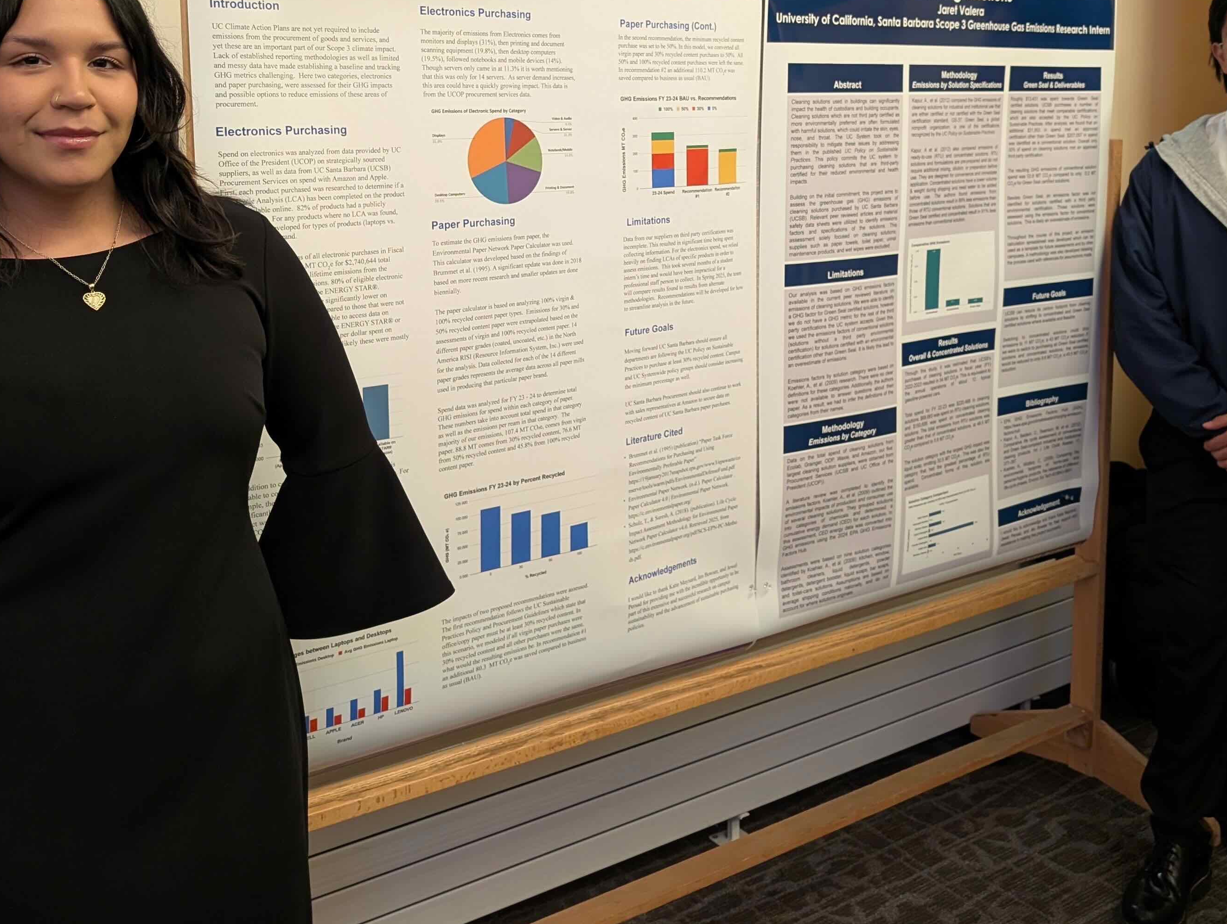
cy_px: 275
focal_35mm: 37
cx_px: 629
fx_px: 1314
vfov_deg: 38.1
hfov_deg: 50.1
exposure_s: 1/40
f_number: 1.68
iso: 302
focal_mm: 6.9
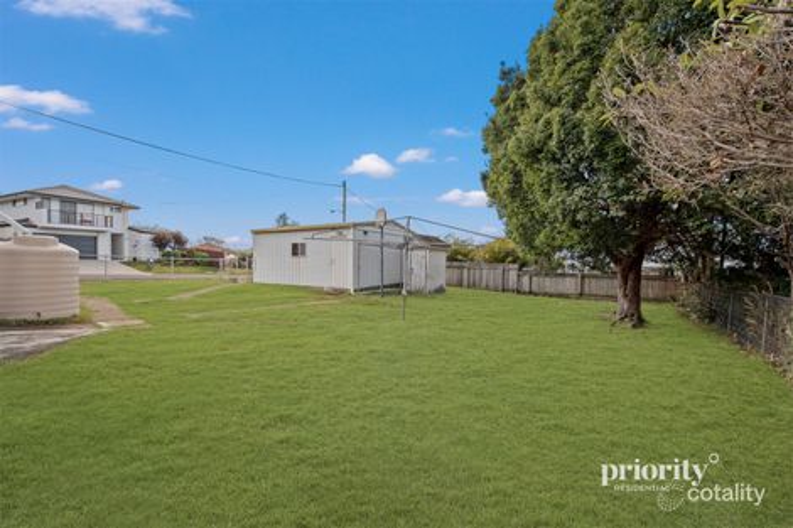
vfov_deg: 81.2
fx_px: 308
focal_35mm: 14
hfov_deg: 104.3
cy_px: 264
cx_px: 396
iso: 400
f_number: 11
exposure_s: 1/50
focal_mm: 14
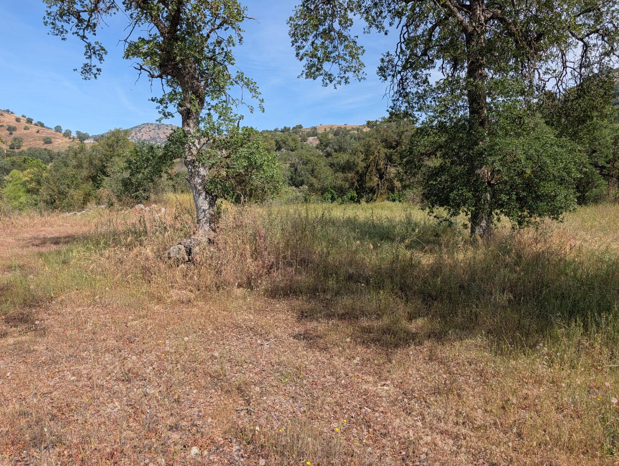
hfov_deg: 71.5
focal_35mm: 24
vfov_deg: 56.9
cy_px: 233
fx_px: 430
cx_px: 310
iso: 20
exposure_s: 1/813
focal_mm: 6.9
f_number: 1.68
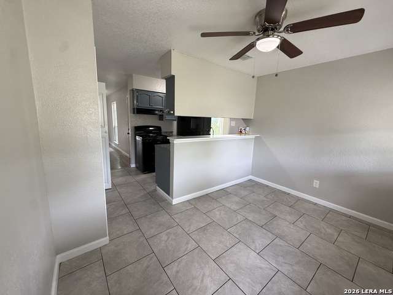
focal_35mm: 14
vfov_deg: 85.7
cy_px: 148
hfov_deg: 102.1
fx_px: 159
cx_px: 196
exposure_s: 1/99
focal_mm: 2.22
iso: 160
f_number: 2.2
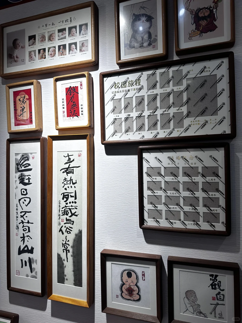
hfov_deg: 56.8
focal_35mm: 24
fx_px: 224
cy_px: 162
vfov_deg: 71.6
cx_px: 121
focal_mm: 6.86
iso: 80
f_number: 1.78
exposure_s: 1/368
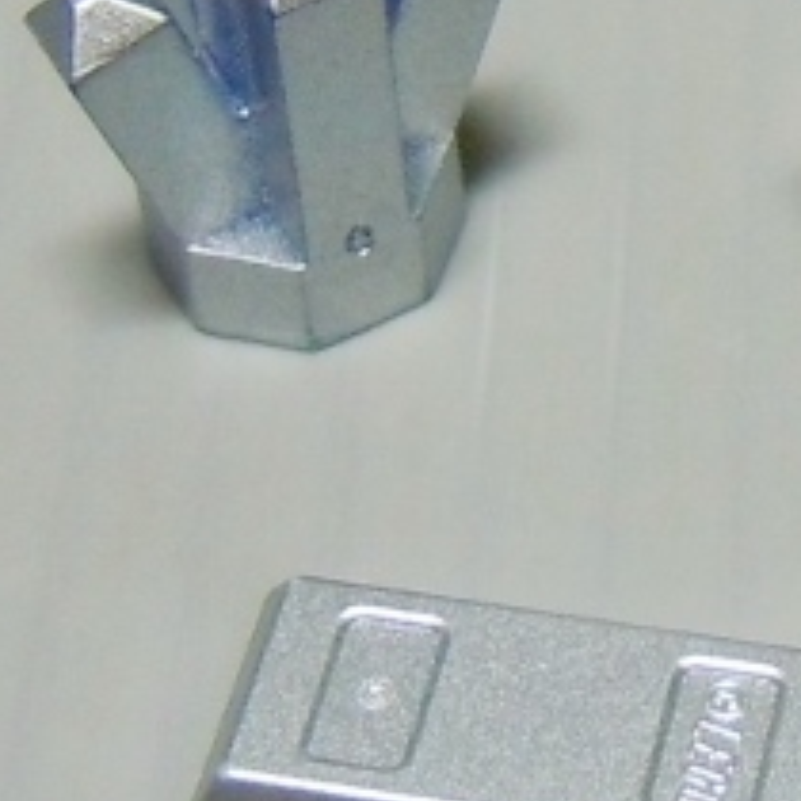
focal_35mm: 108
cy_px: 172
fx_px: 2827
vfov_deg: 16.0
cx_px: 740
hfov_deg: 15.9
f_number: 3.5
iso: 200
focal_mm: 5.4
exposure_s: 1/40
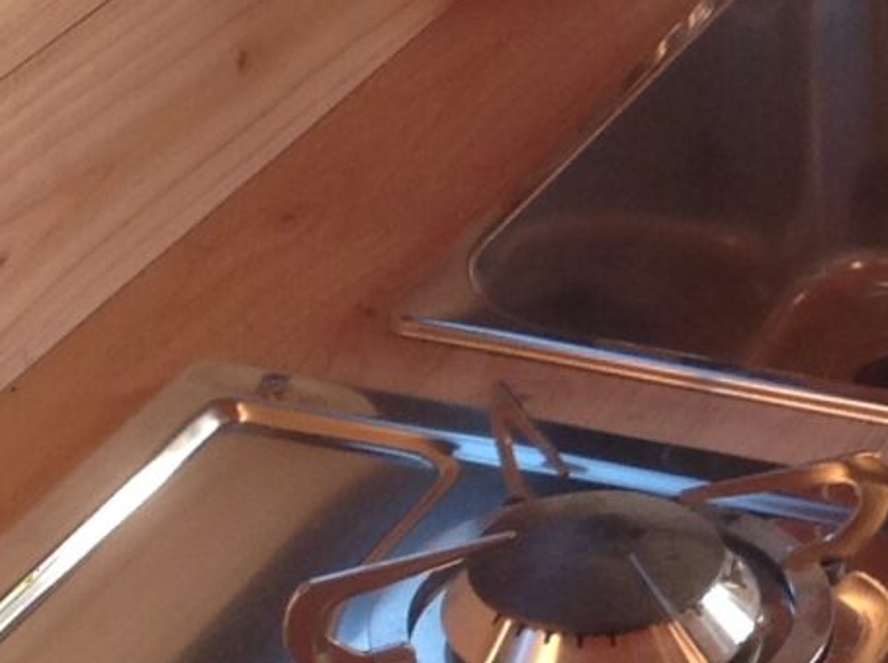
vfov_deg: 9.4
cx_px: 998
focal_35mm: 158
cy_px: 483
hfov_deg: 12.3
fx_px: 4047
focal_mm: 4.28
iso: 64
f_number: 2.4
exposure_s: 1/60
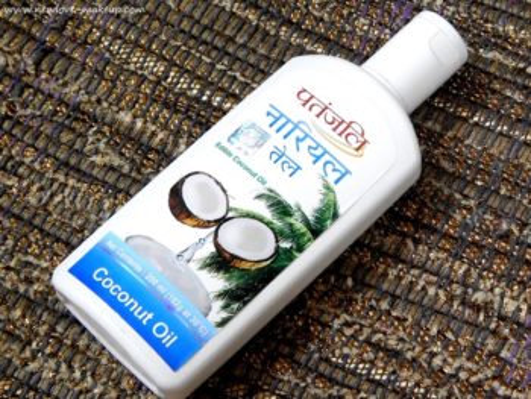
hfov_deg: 18.7
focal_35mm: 105
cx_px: 266
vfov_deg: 14.1
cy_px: 200
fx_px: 1612
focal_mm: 18.7
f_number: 4.5
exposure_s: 1/6
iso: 800
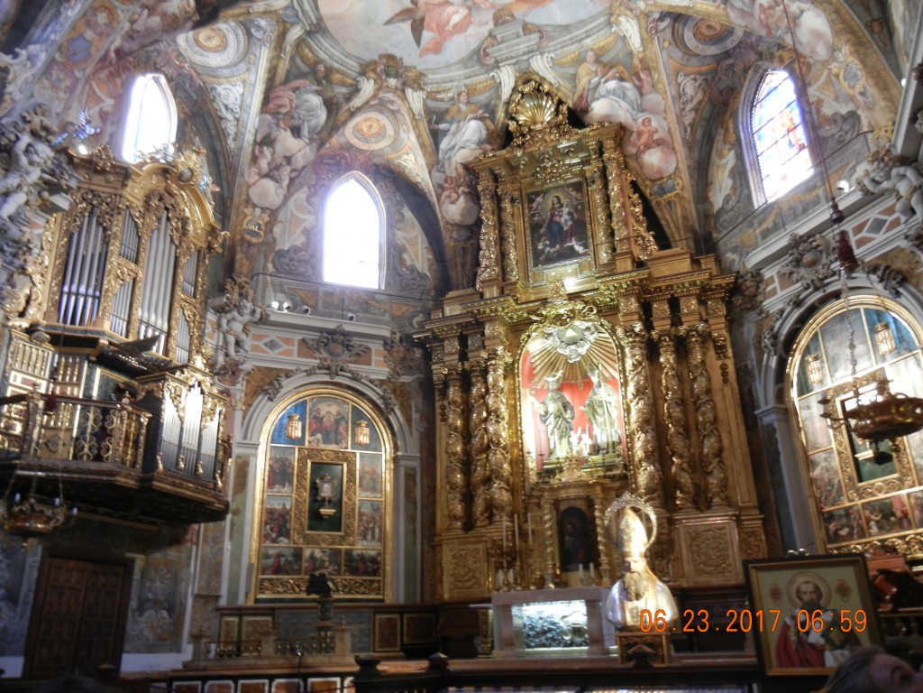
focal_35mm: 30
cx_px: 462
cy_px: 346
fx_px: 800
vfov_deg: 46.8
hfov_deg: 60.0
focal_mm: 5.4
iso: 400
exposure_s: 1/5.6
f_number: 3.5
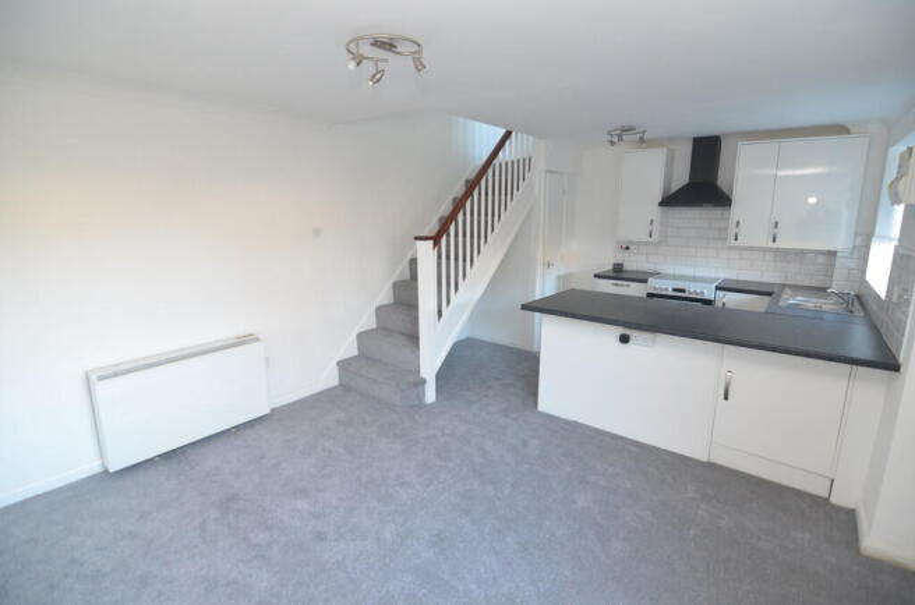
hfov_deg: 95.1
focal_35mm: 16
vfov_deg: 71.8
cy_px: 302
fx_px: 418
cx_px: 458
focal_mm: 11
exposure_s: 1/50
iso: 800
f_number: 3.5
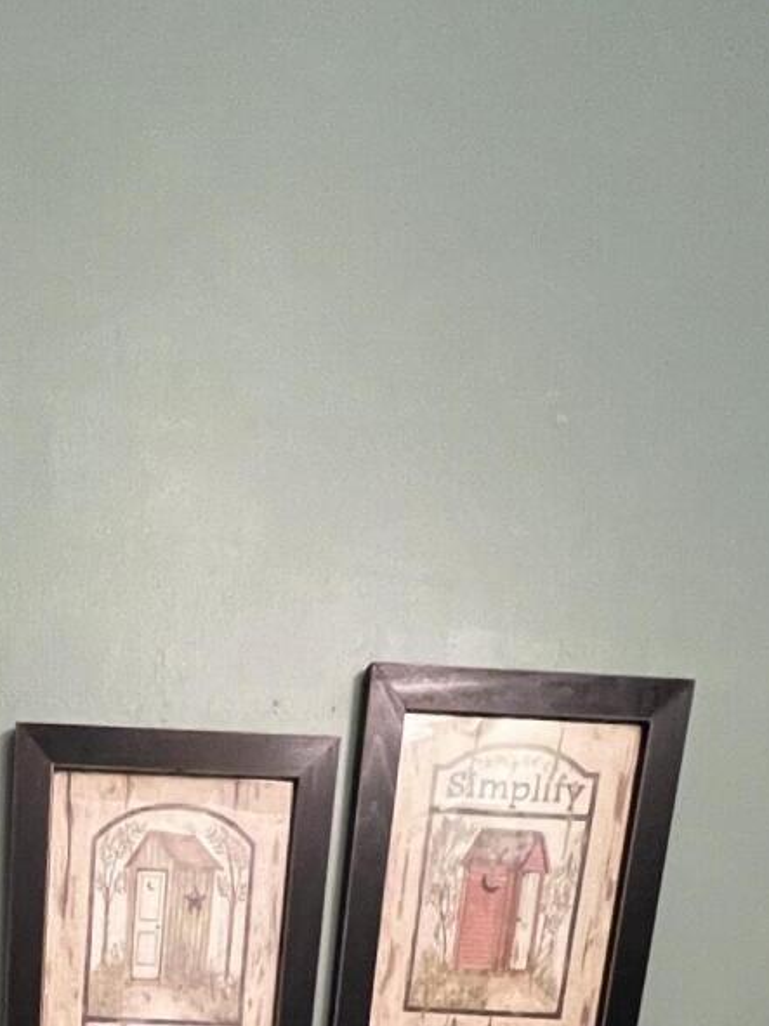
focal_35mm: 44
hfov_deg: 30.0
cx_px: -43
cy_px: 1484
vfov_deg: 29.3
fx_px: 1304
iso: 800
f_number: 1.8
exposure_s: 1/60
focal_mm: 1.57
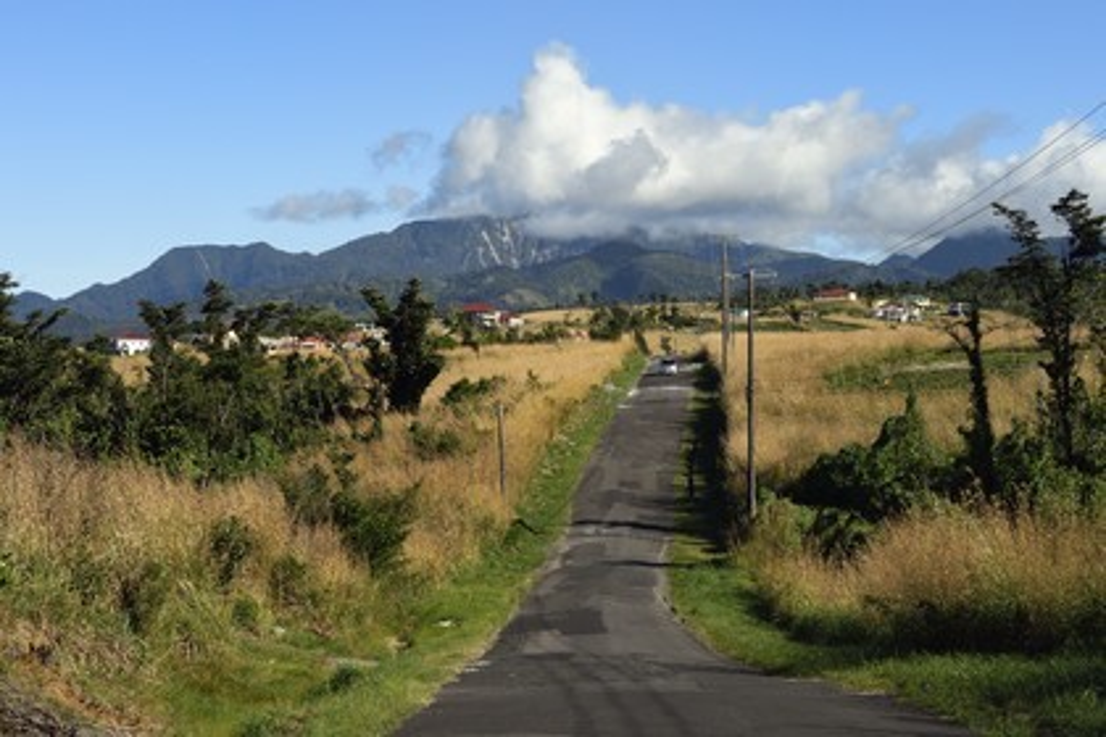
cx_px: 553
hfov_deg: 28.8
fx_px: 2150
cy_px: 368
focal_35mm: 70
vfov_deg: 19.5
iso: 400
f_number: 11
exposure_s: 1/500
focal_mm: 70
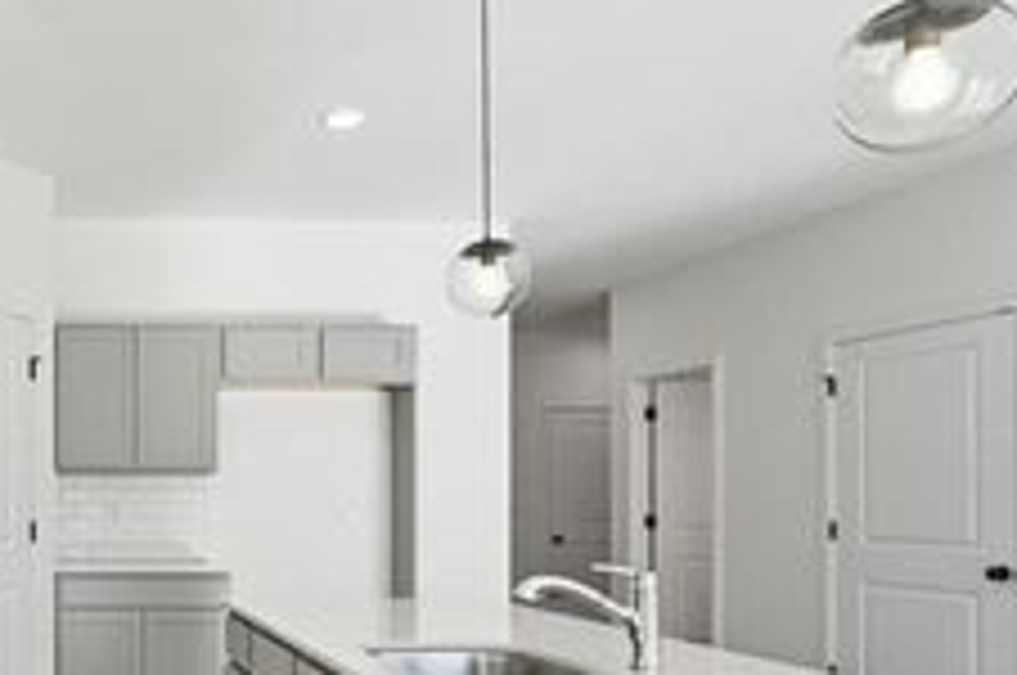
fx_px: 874
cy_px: 493
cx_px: 14
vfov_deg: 41.2
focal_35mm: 31
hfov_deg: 49.8
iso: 100
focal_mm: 14
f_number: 7.1
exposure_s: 1/60
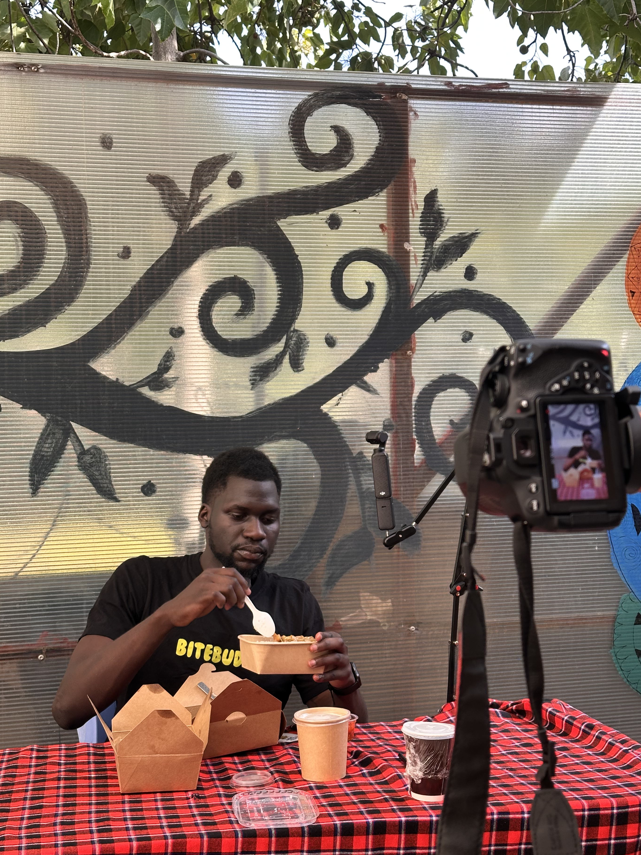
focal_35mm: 53
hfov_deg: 27.5
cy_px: 435
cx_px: 332
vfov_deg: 36.2
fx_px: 1309
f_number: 1.78
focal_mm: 6.86
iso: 64
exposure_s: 1/227
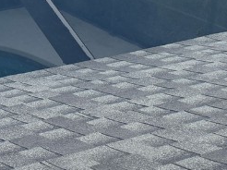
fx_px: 655
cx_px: -128
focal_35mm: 100
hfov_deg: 17.4
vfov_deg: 14.5
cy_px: -11
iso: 125
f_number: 1.78
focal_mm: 6.76
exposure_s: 1/60
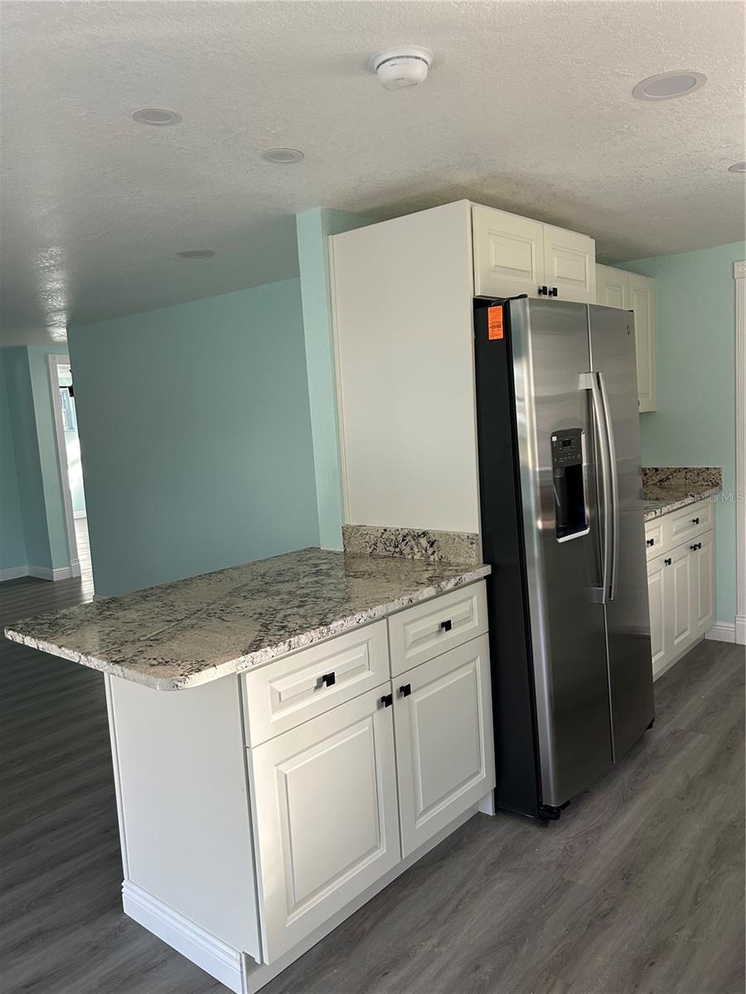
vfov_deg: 67.3
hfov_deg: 53.1
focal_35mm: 26
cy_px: 497
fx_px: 747
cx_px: 373
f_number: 1.5
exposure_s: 1/121
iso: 125
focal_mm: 5.7
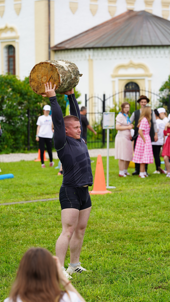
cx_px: 82
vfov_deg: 15.1
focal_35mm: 142
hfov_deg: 8.5
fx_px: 1138
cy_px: 151
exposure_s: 1/320
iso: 100
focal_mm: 135
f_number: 5
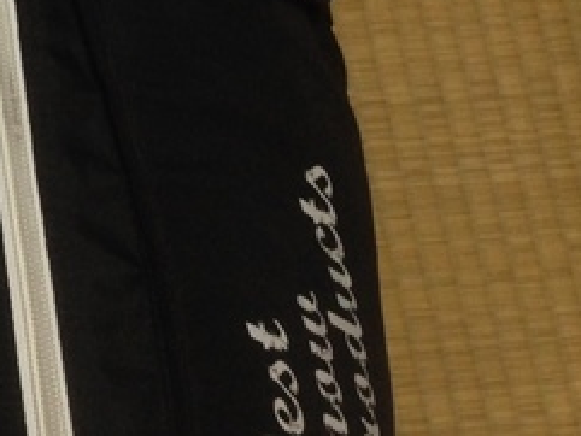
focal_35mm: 134
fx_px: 2250
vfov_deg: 10.5
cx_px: -558
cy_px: -289
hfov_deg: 12.9
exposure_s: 1/20
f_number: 2.4
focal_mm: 4.12
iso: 64
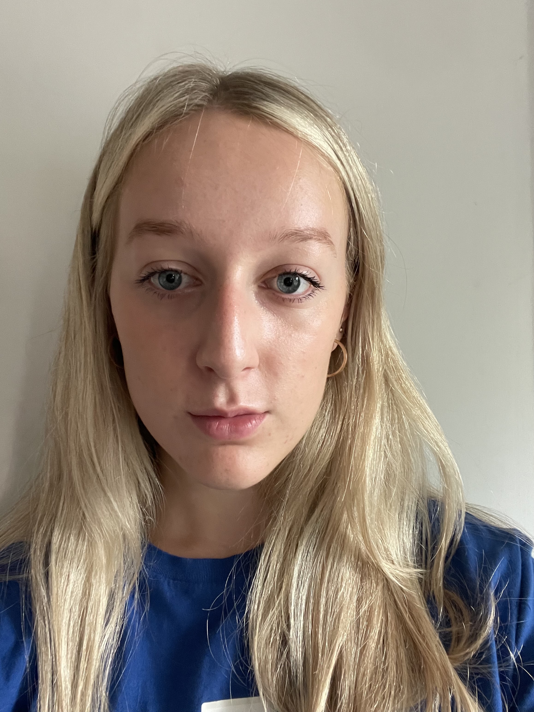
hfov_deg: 46.8
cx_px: 267
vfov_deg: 60.0
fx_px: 617
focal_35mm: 30
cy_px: 356
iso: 400
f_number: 2.2
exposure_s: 1/49
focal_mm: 2.71
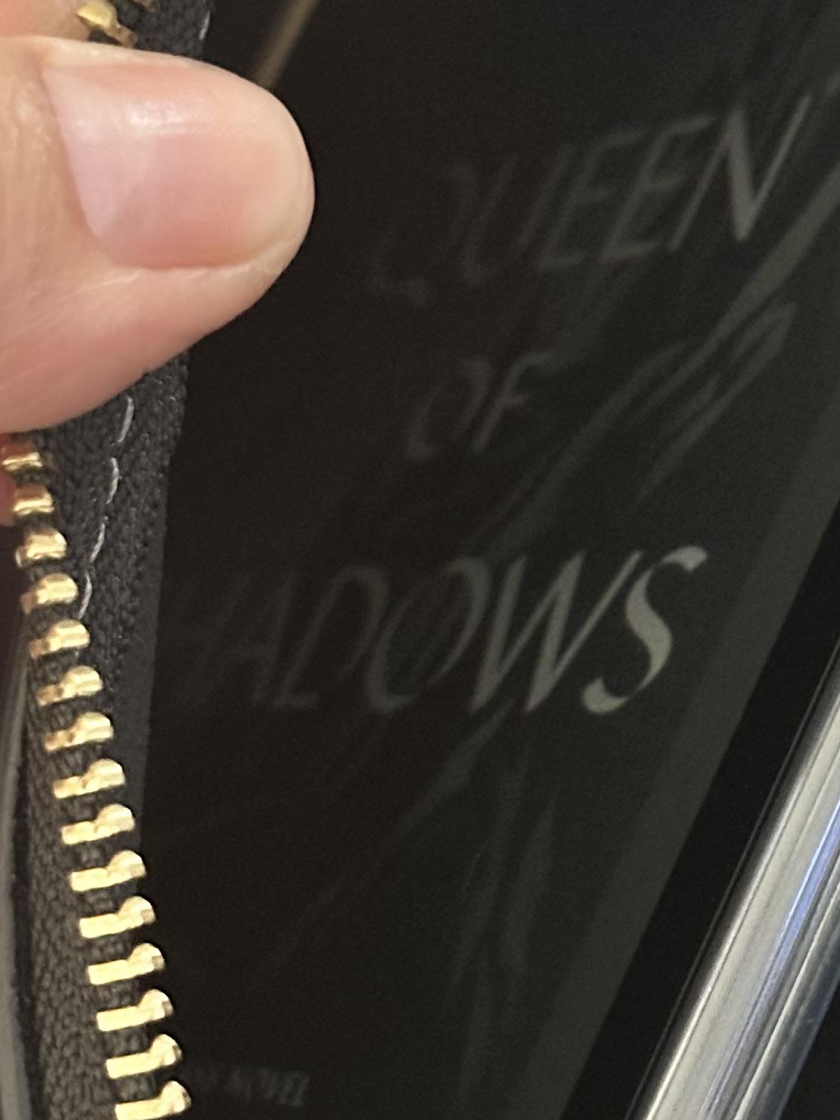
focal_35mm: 126
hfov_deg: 11.7
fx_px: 4077
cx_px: 738
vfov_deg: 15.6
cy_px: 489
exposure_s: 1/20
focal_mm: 6.86
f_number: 1.78
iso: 640
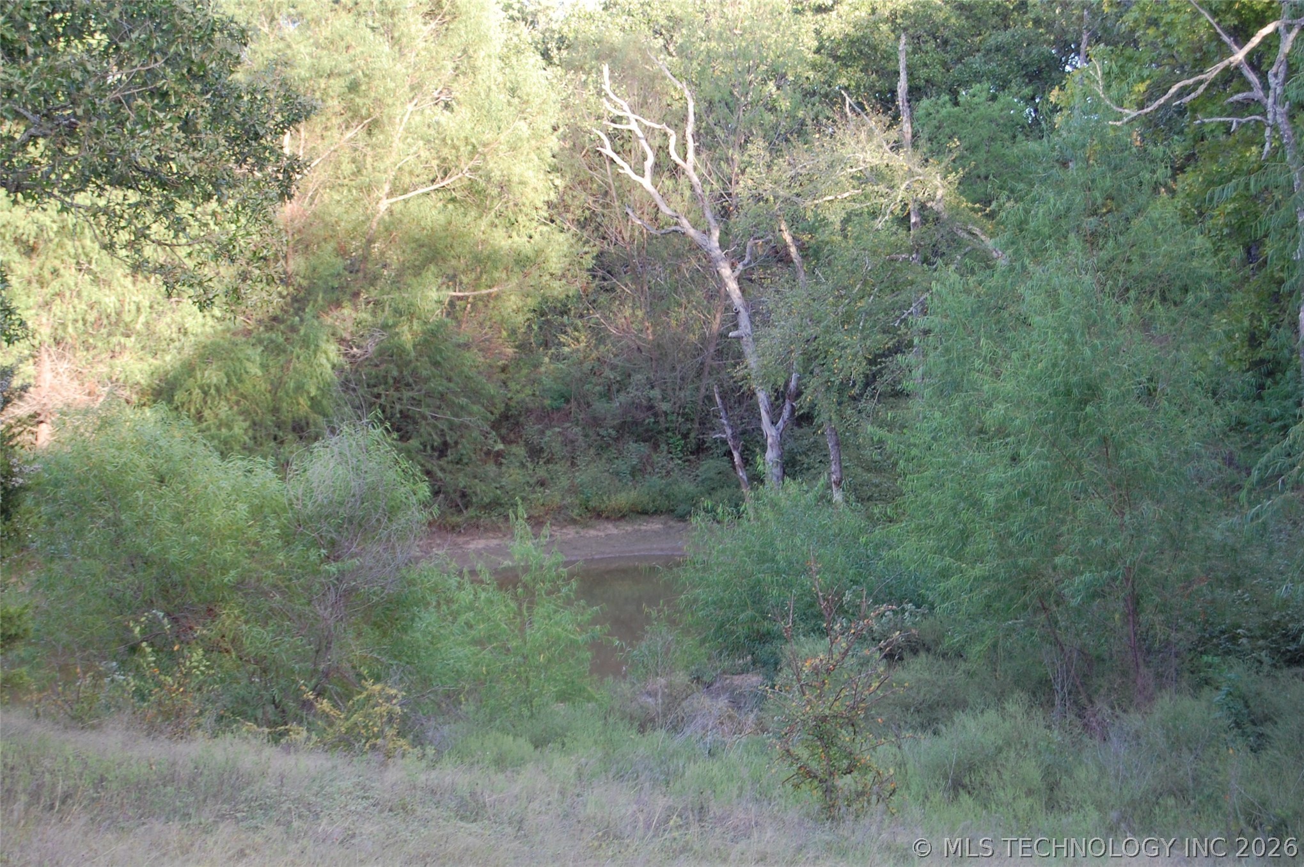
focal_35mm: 82
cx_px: 652
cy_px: 434
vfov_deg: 16.5
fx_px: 2985
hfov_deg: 24.6
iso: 400
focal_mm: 55
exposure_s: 1/100
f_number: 5.6
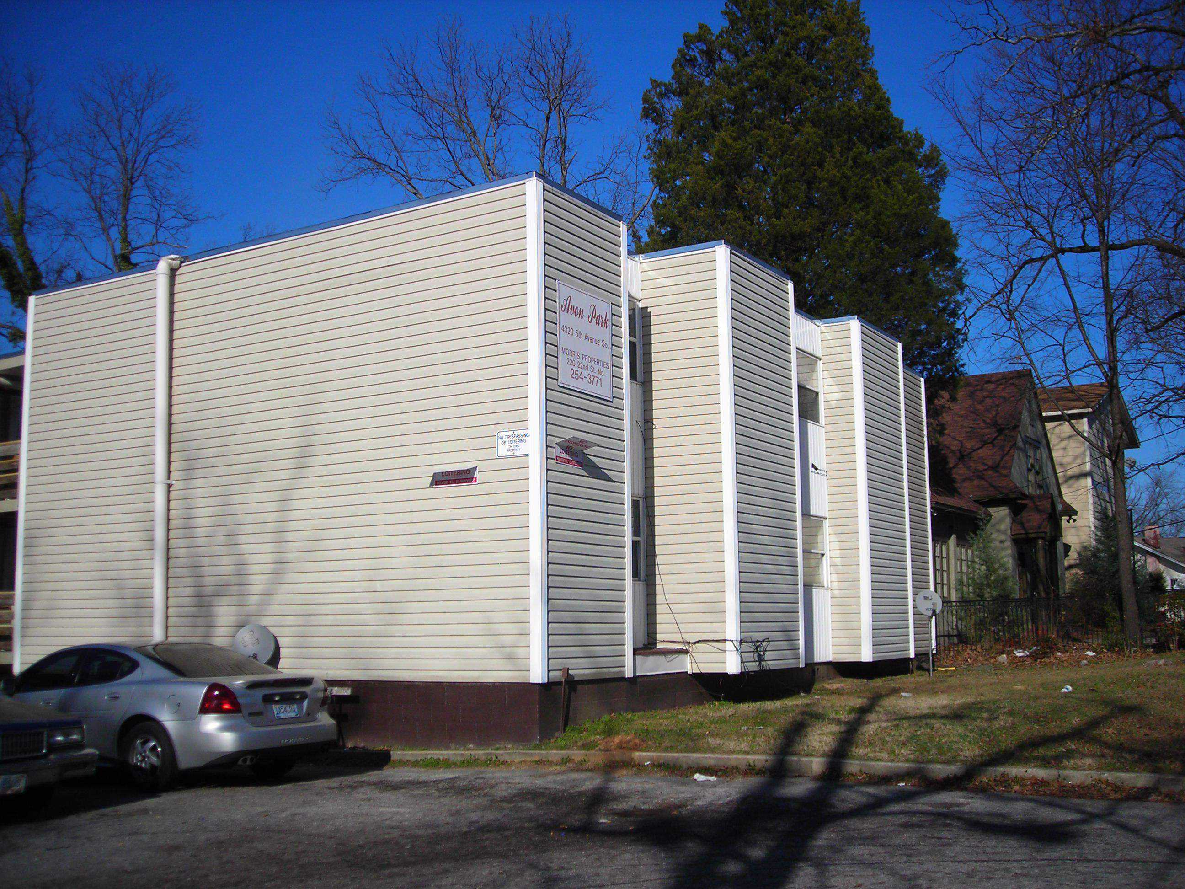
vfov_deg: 37.7
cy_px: 444
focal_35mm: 38
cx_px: 592
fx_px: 1301
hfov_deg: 49.0
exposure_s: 1/342
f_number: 6.4
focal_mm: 6.3
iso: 50
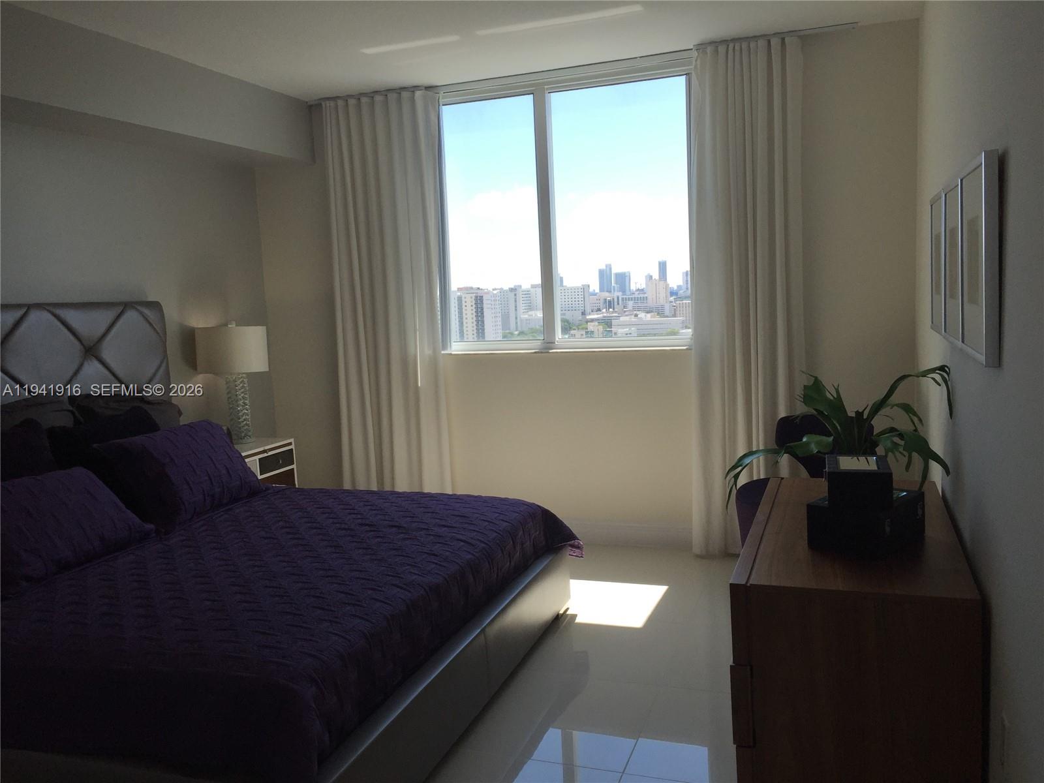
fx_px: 875
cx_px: 522
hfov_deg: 61.7
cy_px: 392
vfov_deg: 48.2
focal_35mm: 29
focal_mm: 4.15
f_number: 2.2
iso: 32
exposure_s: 1/706
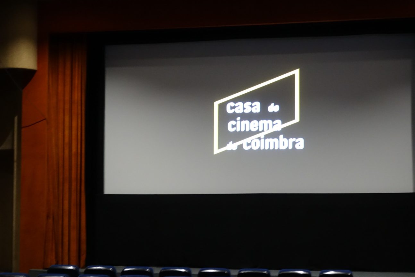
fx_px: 692
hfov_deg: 33.4
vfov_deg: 22.6
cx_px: 234
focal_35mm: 60
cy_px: 146
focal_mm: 17.55
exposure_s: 1/8
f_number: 3.2
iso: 1250
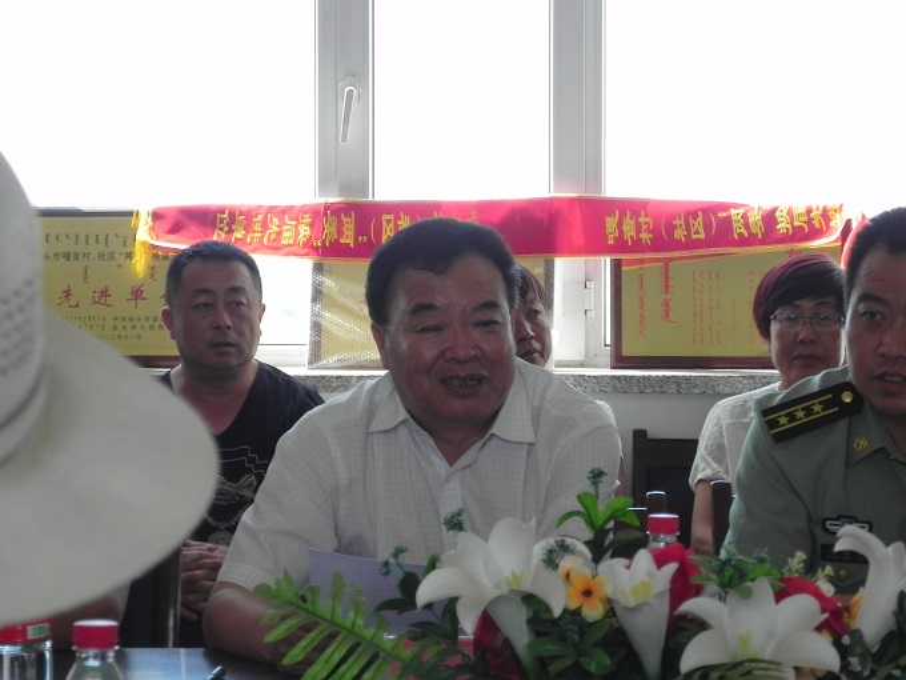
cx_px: 453
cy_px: 340
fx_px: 3062
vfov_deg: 12.7
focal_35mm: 117
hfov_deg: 16.8
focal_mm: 20.8
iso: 160
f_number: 4
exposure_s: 1/110
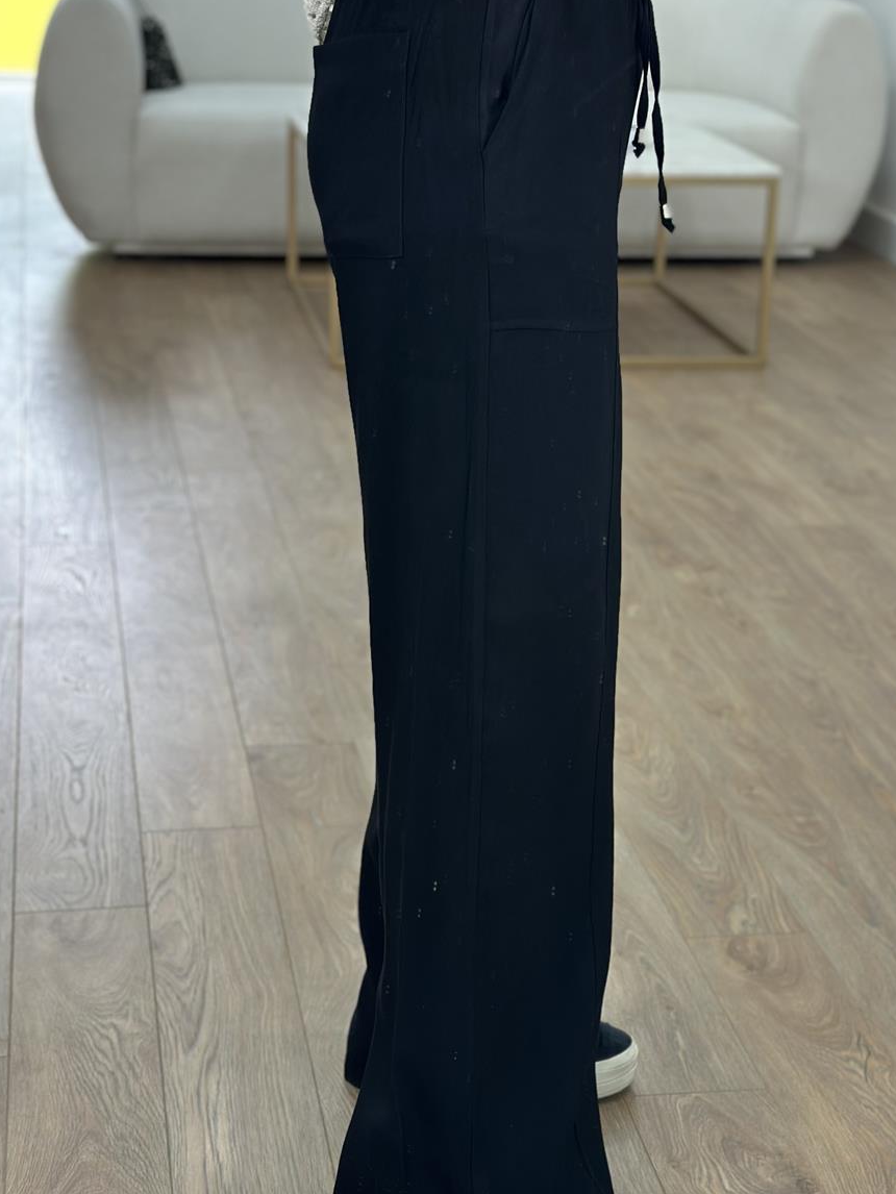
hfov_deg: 21.9
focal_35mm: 67
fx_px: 2311
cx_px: 499
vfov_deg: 29.0
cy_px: 595
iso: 80
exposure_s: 1/100
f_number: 1.78
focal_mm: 6.86
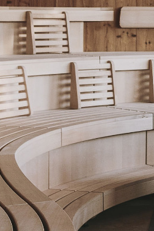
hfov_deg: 10.4
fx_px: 783
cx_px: 299
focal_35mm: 122
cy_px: 37
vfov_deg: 16.6
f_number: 2.8
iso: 800
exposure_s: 1/350
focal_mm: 16
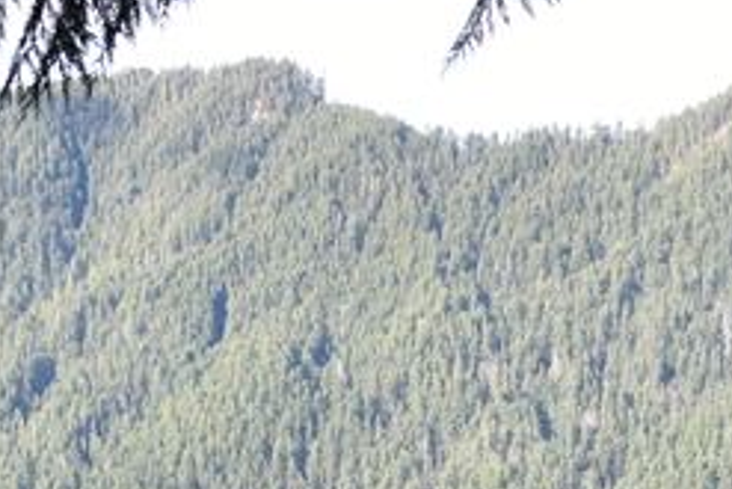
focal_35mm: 145
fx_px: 2950
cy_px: 1079
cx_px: 587
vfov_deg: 8.8
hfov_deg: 14.1
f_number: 5
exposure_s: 1/100
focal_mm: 28
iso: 100
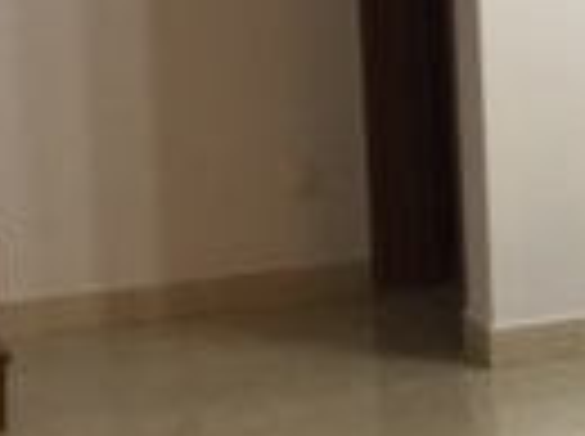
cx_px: 1071
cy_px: 27
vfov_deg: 10.3
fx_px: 2412
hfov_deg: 12.5
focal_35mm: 143
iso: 64
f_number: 2.2
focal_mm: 4.15
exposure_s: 1/17
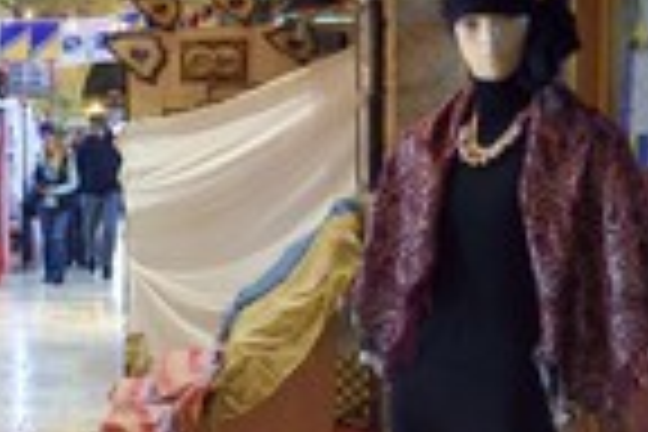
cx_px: -279
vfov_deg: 19.4
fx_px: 1260
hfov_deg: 23.9
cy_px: 158
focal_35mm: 70
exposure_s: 1/30
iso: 1600
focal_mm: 24
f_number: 8
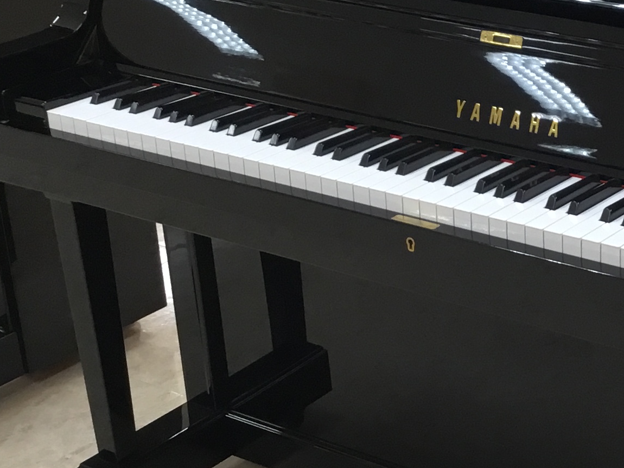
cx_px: 617
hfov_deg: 21.5
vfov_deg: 16.8
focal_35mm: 88
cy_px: 251
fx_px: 1586
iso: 64
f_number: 2.4
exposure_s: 1/30
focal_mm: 3.3
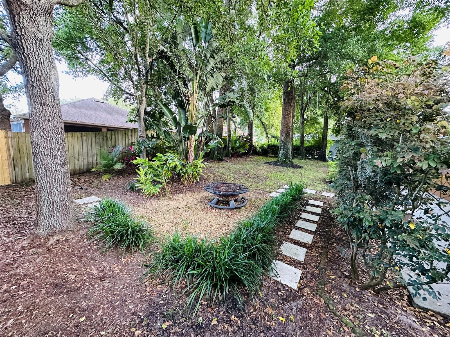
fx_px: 182
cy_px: 168
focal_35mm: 14
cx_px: 225
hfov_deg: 102.1
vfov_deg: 85.7
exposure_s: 1/60
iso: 320
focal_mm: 2.22
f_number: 2.2
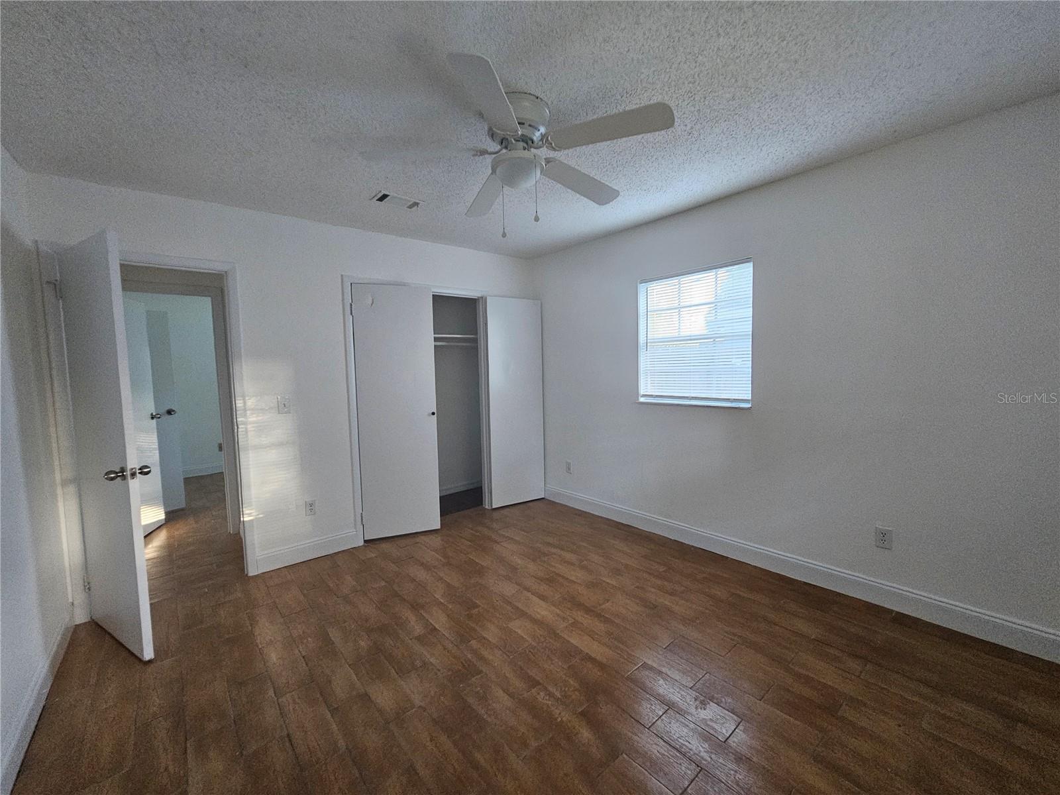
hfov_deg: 106.2
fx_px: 398
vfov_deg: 89.9
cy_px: 398
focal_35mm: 13
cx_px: 530
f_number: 2.2
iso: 640
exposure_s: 1/33.3
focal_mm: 2.2
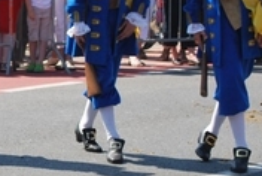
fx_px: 1640
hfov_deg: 8.9
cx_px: -130
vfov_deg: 6.1
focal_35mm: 225
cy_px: 28
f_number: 7.1
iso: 100
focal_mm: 44
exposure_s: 1/200
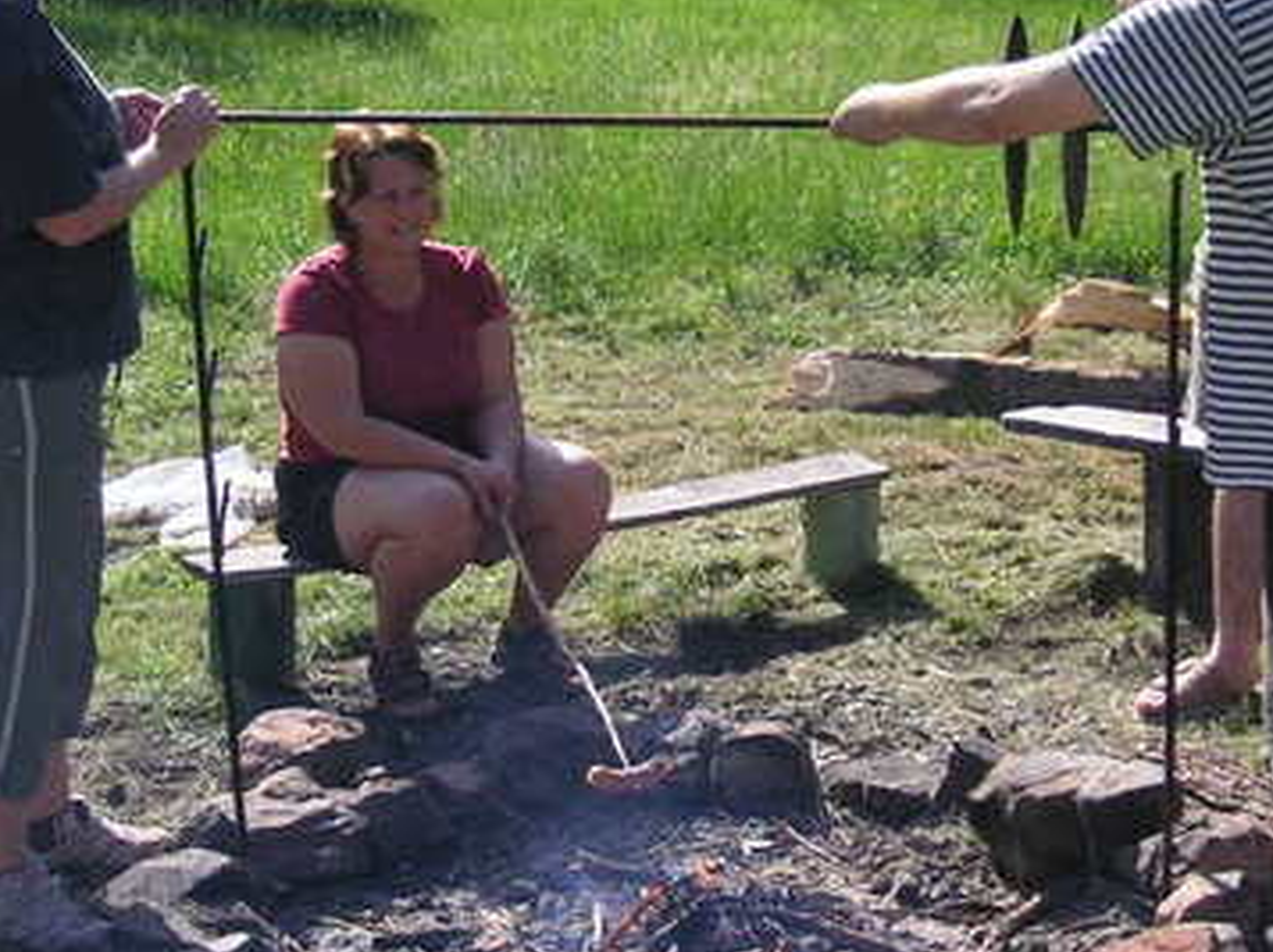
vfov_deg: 17.7
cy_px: 431
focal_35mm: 83
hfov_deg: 23.6
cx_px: 678
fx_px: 3049
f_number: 2.8
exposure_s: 1/750
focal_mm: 6.1
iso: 50
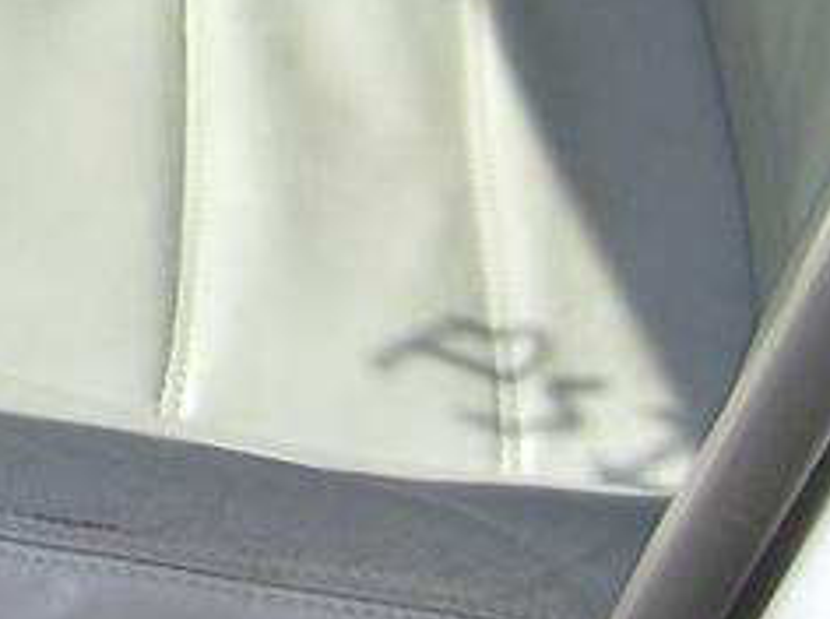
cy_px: -492
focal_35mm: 157
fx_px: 3757
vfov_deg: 9.0
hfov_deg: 11.9
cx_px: -478
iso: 100
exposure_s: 1/227
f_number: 4.7
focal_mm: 6
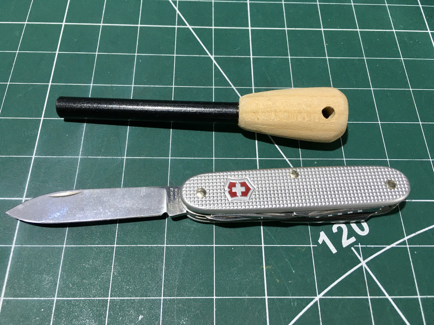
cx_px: 217
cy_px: 162
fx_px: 364
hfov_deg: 61.7
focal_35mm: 29
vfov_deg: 48.2
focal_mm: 4.15
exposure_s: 1/33
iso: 50
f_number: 2.2
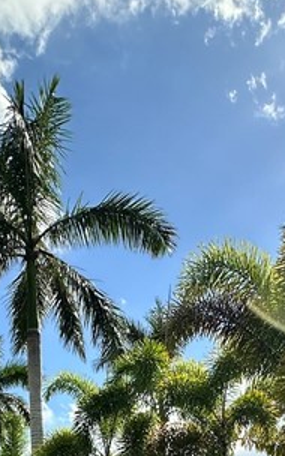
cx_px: 132
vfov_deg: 32.6
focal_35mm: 50
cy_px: 558
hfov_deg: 25.8
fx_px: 621
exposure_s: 1/2053
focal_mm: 2.22
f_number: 2.2
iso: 50
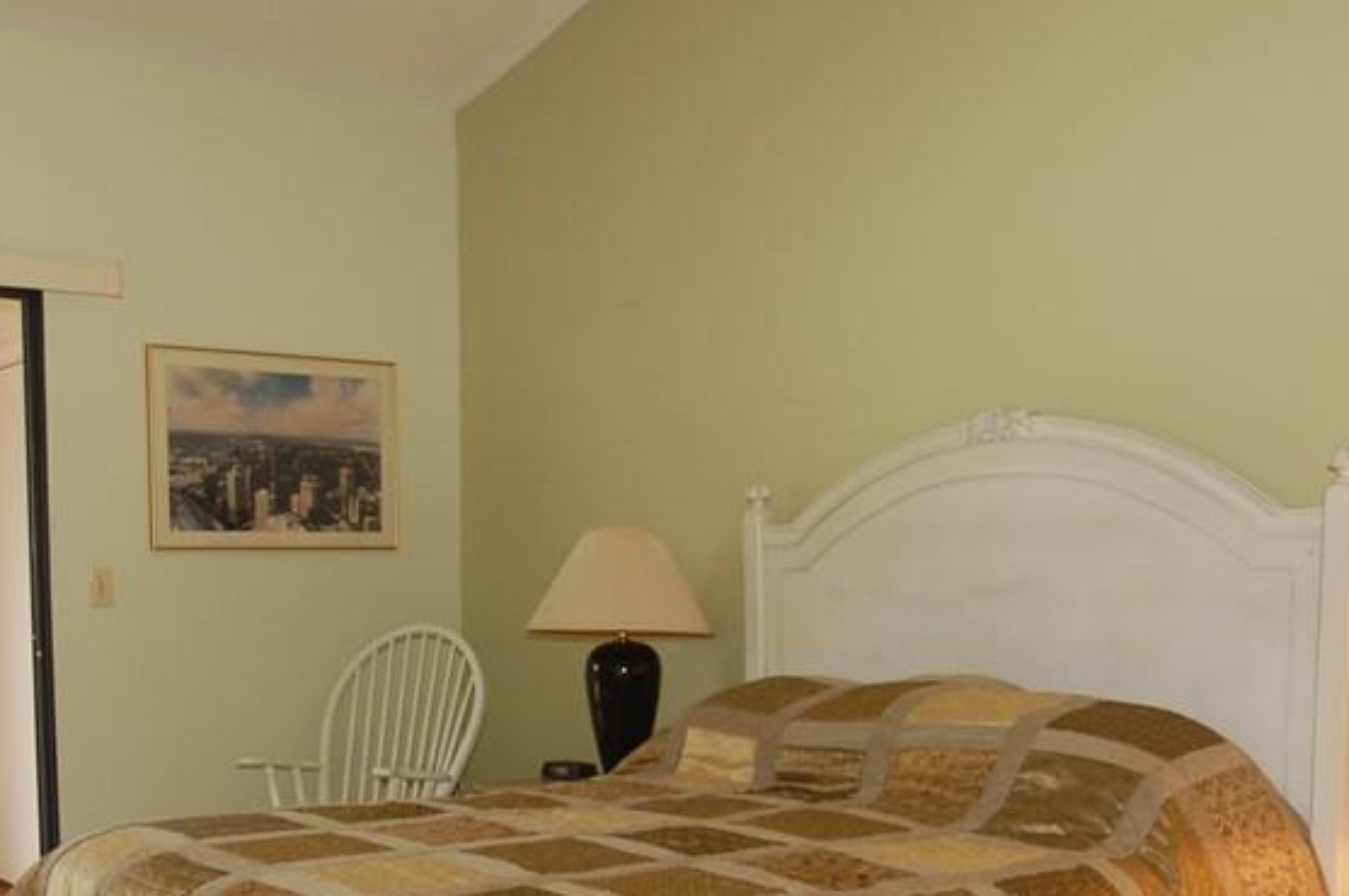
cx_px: 532
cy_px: 739
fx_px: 1535
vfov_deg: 31.6
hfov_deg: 47.1
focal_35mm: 41
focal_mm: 14
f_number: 4
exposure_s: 1/60
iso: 400
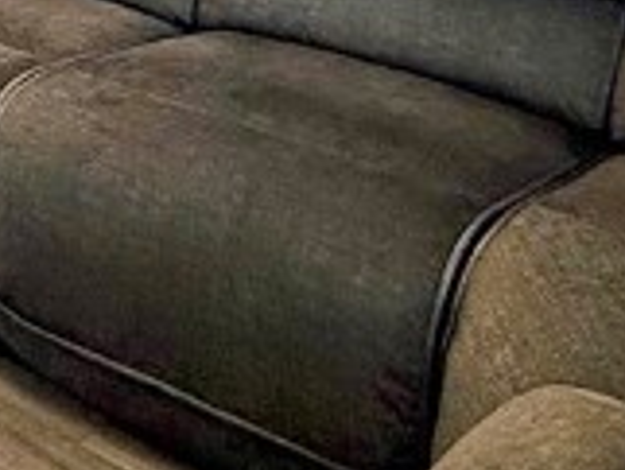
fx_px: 1608
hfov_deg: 21.2
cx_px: -12
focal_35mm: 89
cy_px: -478
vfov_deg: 14.0
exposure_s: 1/120
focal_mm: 2.22
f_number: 2.2
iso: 200
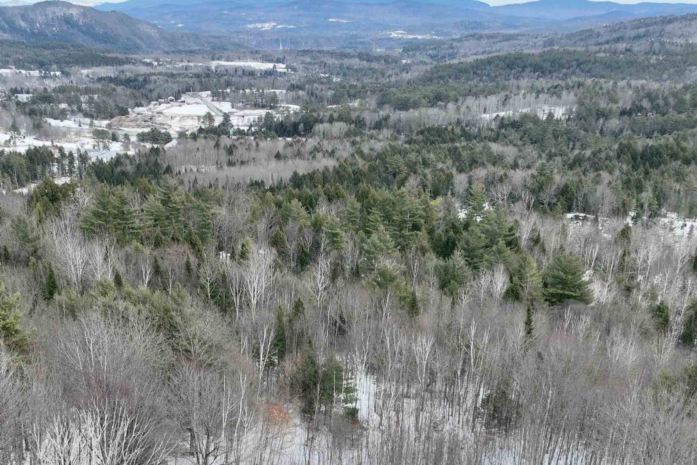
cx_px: 309
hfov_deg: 43.5
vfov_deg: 28.4
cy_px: 439
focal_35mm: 45
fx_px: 871
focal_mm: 12.29
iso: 200
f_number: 2.8
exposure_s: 1/1250
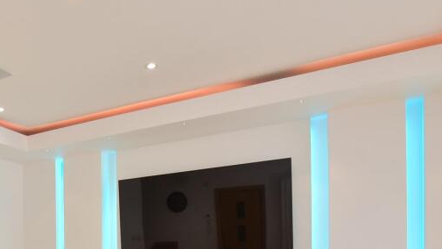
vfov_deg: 31.3
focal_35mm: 34
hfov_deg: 52.9
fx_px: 398
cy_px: 265
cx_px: 68
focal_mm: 11
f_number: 8
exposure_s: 1/8
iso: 200
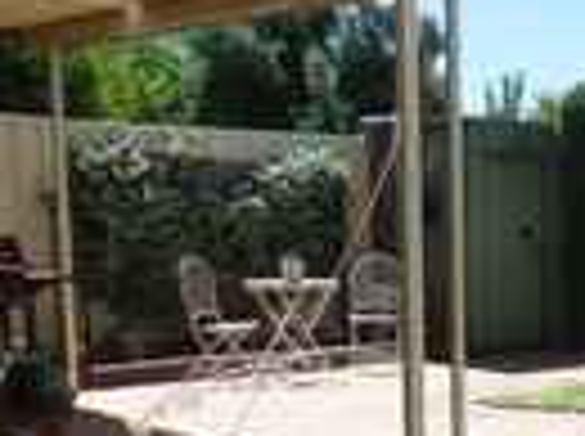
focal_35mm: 71
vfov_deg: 20.1
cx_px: 720
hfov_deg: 24.6
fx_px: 1198
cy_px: 414
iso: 160
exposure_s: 1/1000
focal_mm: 4.1
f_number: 4
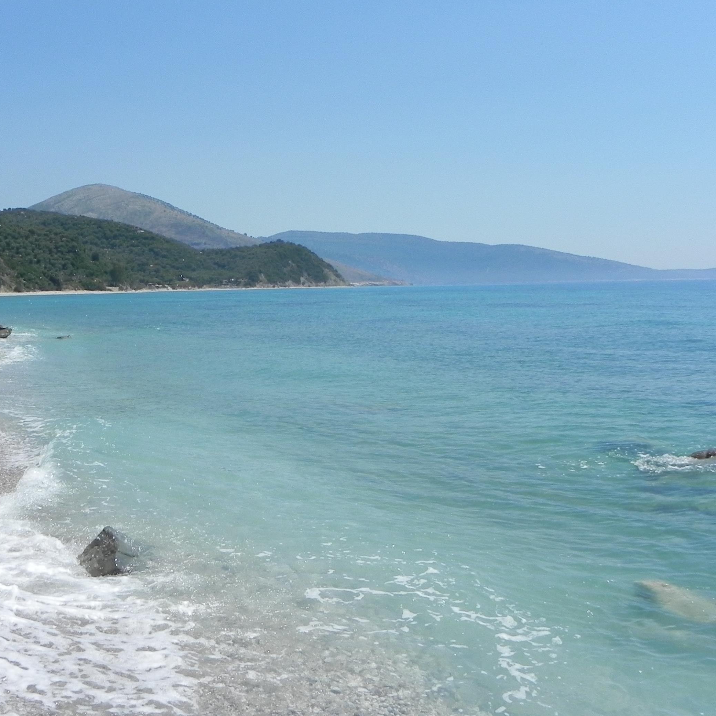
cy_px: 360
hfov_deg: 51.6
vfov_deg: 52.5
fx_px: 725
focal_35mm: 31
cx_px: 241
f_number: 8
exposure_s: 1/515
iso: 160
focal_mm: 4.6
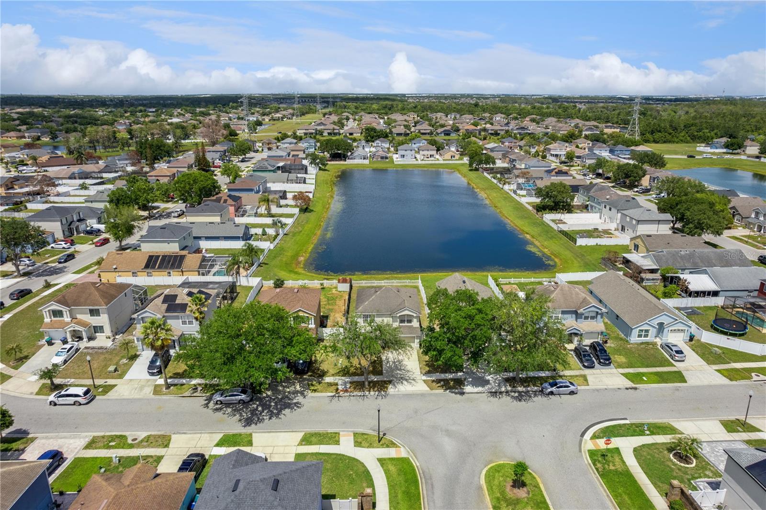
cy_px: 255
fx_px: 468
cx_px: 383
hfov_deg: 78.6
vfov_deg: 57.2
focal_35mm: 22
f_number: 2.8
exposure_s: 1/2000
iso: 100
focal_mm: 8.4
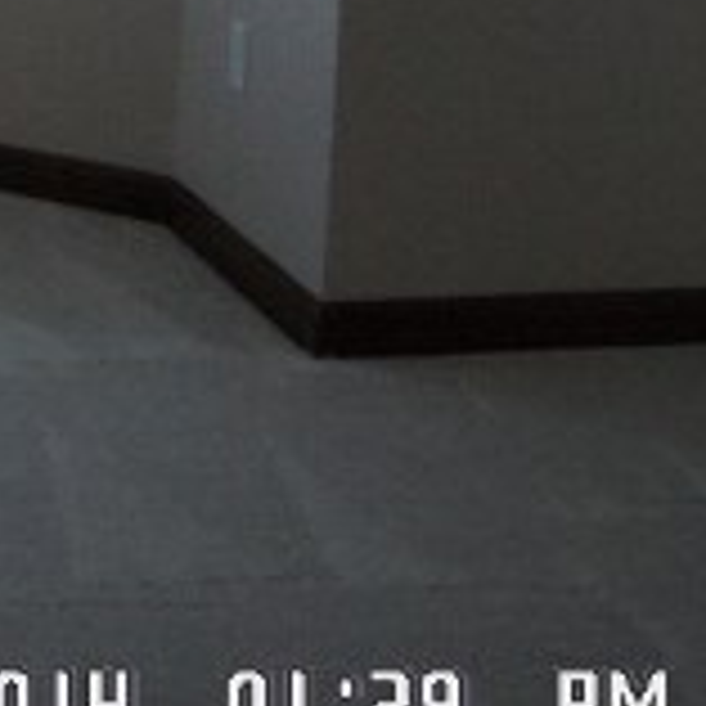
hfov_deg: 12.7
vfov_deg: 13.5
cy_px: -144
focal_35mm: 126
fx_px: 2907
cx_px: -549
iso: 320
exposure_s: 1/350
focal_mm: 5.7
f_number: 3.3
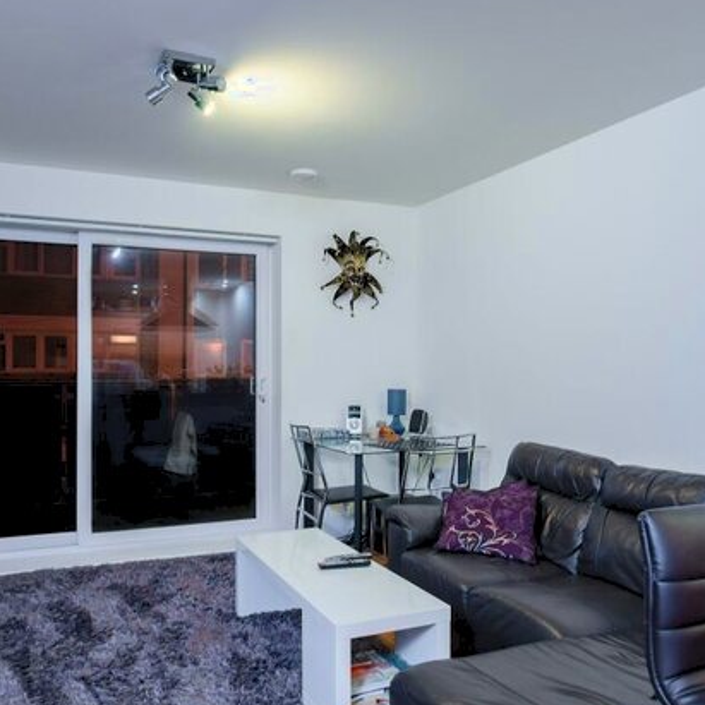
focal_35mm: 26
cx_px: 350
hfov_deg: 60.9
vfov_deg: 60.9
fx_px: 599
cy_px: 351
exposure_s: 1
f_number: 8
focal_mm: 12
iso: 320
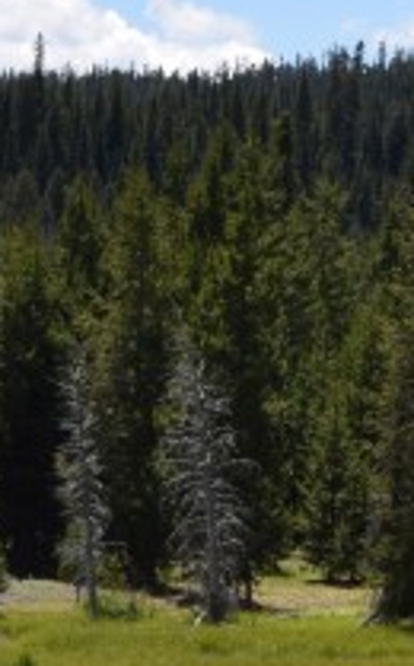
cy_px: 481
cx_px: 545
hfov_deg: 4.6
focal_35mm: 285
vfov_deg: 7.4
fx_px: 5163
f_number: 10
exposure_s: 1/200
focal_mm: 38
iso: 100
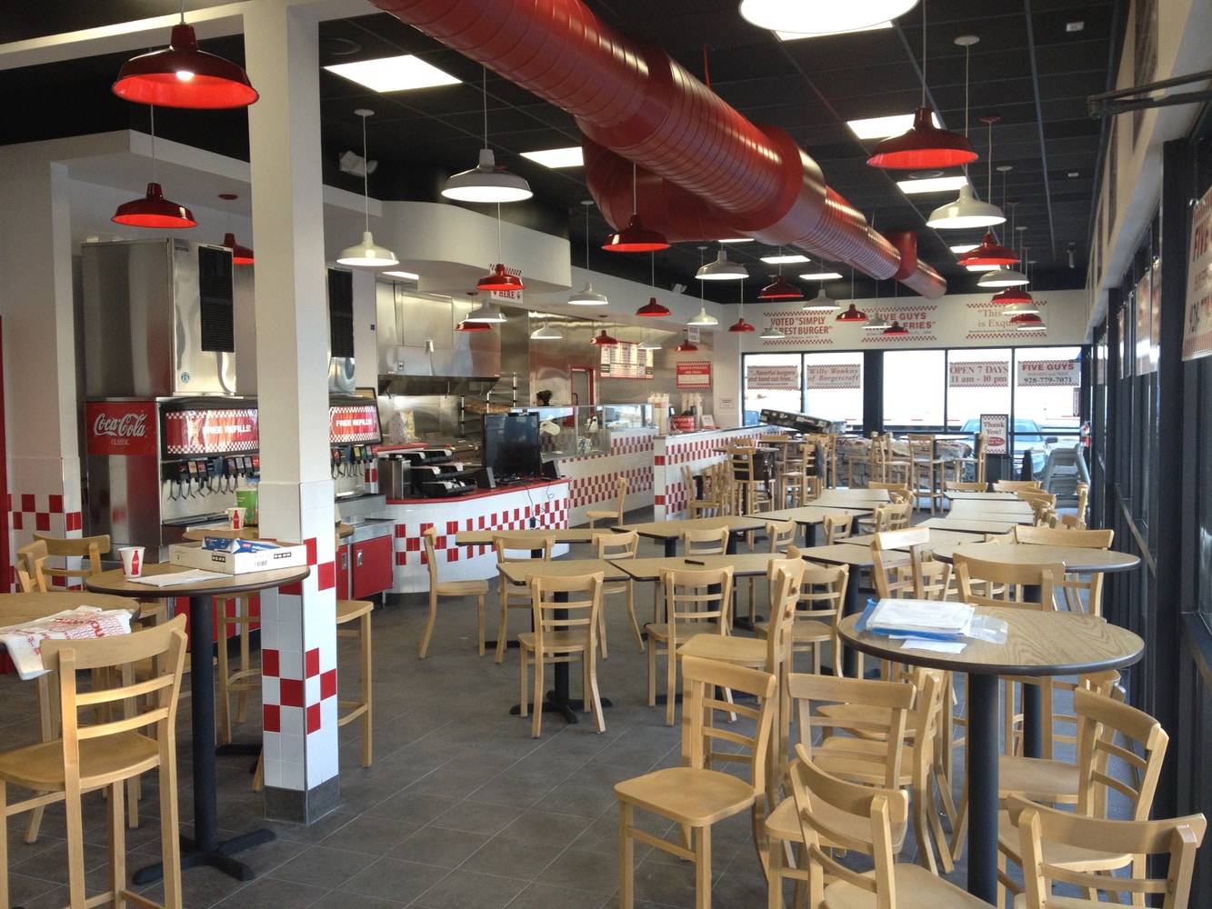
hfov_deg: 52.6
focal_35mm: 35
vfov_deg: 40.7
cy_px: 454
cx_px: 606
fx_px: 1226
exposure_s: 1/60
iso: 100
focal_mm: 4.28
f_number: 2.4
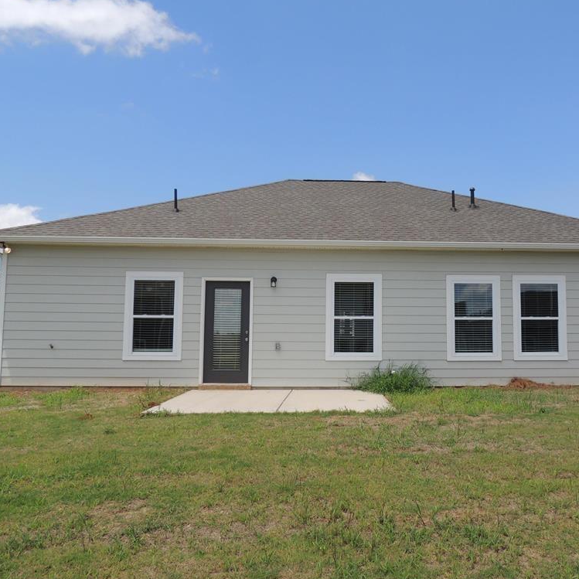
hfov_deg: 55.1
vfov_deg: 55.6
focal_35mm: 29
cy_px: 290
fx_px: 549
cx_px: 356
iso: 100
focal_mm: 4.3
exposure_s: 1/1250
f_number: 3.3
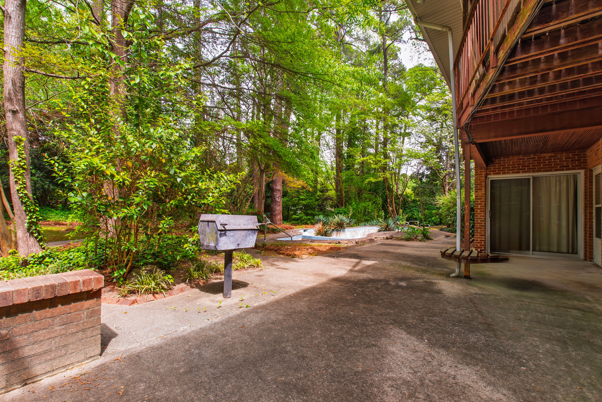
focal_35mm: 15
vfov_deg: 77.3
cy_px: 201
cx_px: 301
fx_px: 251
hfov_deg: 100.4
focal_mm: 10
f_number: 8
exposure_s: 1/25
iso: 100
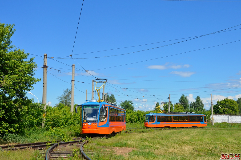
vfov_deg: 29.8
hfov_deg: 43.6
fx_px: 301
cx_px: 120
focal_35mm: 45
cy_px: 80
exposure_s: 1/320
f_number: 9
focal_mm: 30
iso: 100
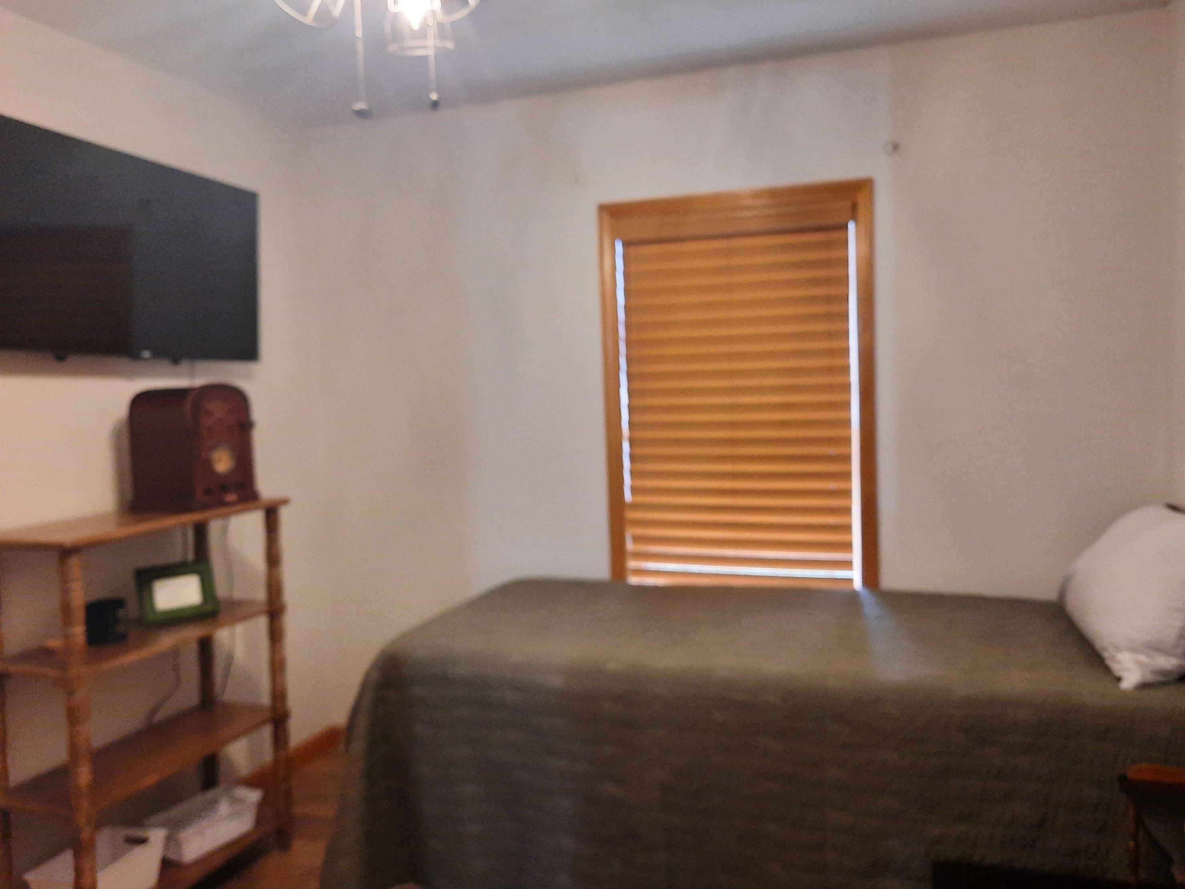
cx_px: 616
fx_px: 890
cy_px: 456
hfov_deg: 67.3
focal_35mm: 26
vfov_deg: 53.1
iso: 320
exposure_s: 1/30
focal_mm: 4.6
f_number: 2
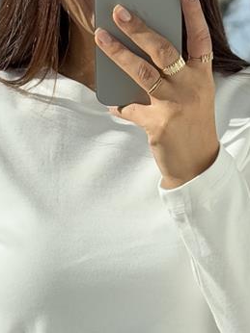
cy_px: 406
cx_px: 134
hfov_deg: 8.0
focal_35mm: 185
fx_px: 1784
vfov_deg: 10.5
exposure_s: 1/1059
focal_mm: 6.76
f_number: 1.78
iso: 64
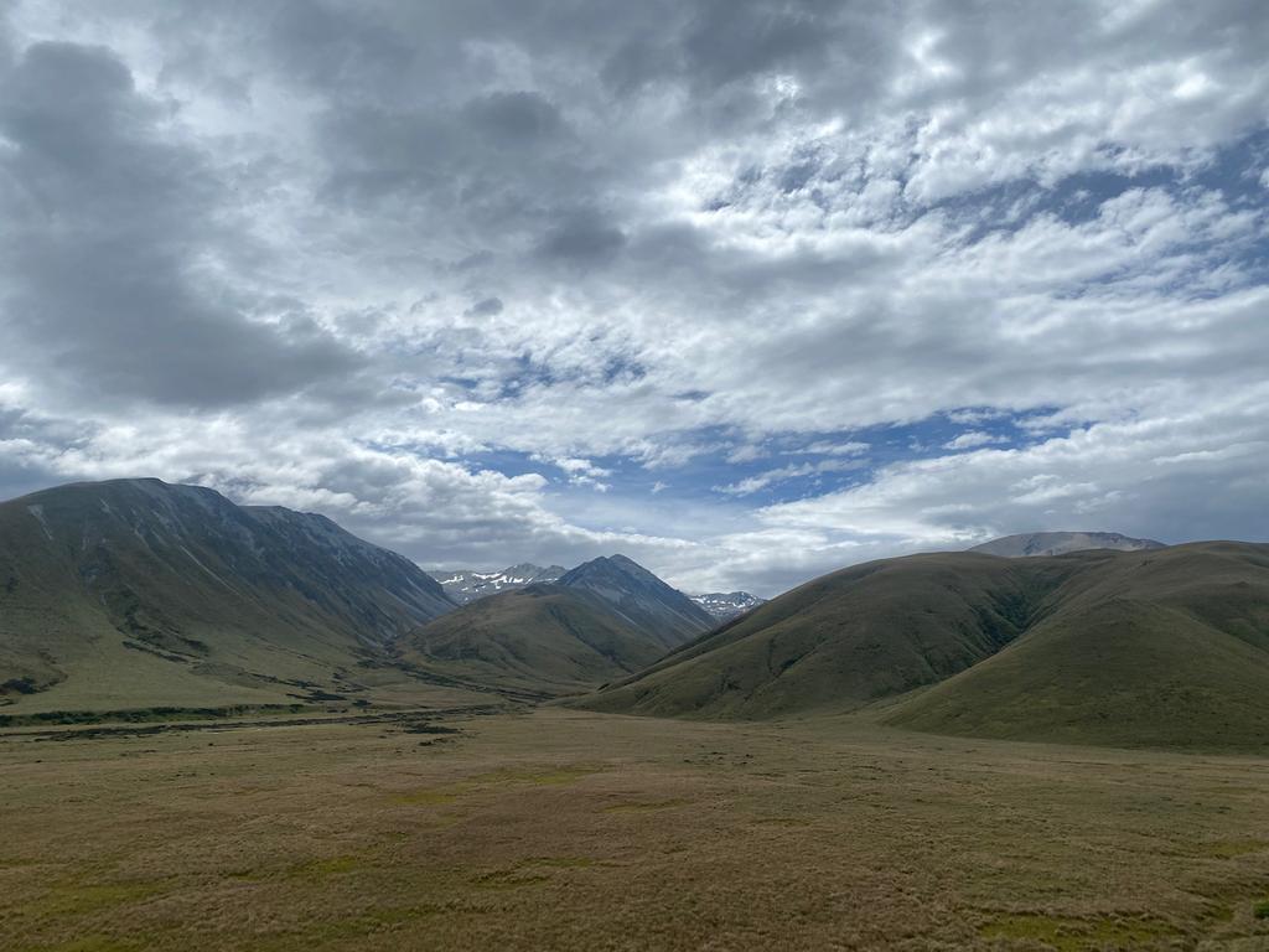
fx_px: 953
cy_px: 476
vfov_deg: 53.1
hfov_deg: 67.3
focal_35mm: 26
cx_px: 634
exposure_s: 1/4274
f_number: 1.8
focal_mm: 4.25
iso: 32
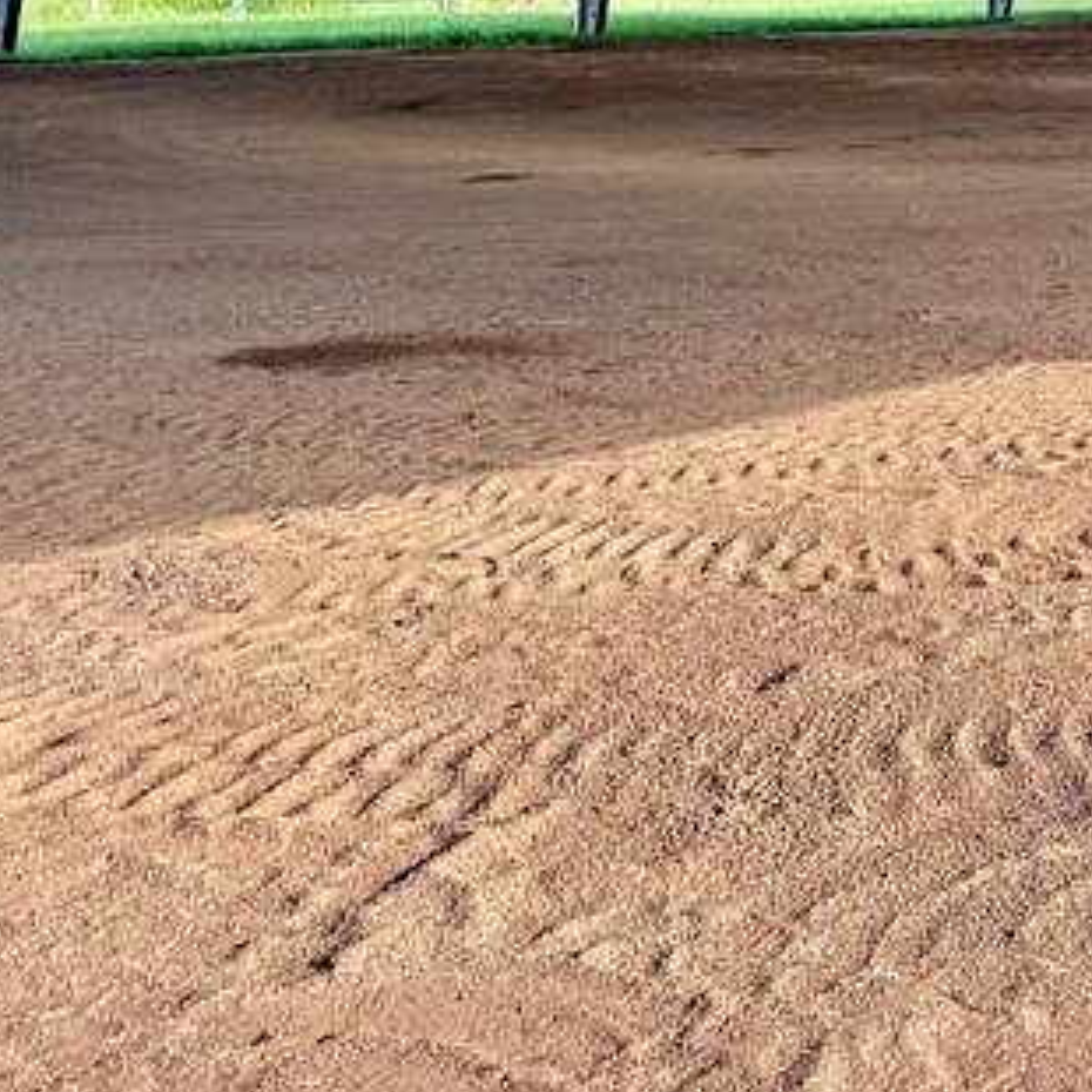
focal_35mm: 70
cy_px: -232
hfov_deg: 21.4
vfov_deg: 22.6
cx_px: 1553
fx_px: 2498
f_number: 1.78
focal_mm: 6.76
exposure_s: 1/531
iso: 80
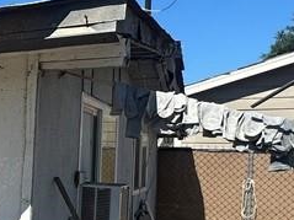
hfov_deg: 23.6
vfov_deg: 24.2
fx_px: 509
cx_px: -176
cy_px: 157
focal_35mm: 60
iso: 50
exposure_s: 1/1435
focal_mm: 2.22
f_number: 2.2
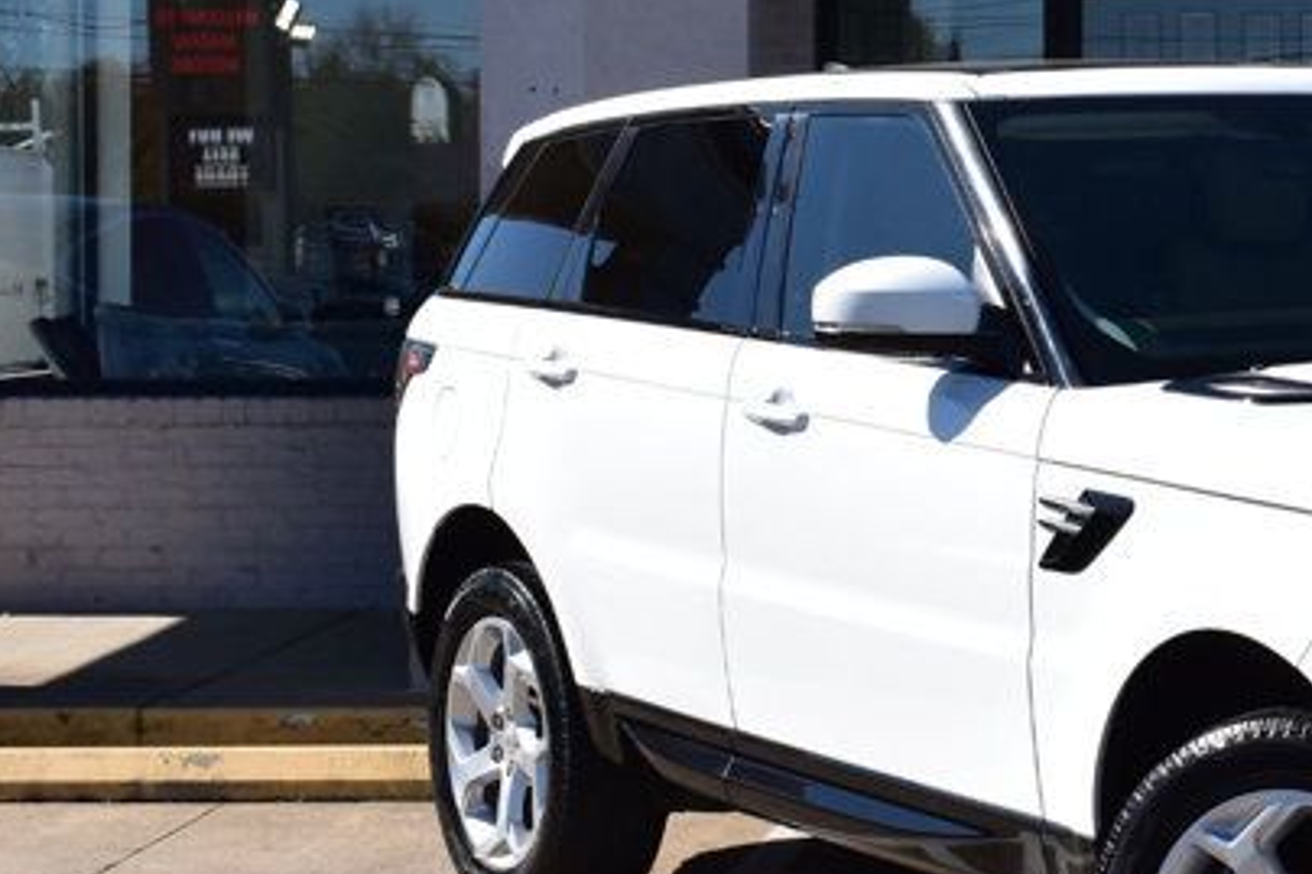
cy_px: 263
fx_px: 4017
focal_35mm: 110
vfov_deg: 12.4
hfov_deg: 17.7
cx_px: 1575
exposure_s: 1/500
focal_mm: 29
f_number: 11
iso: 360
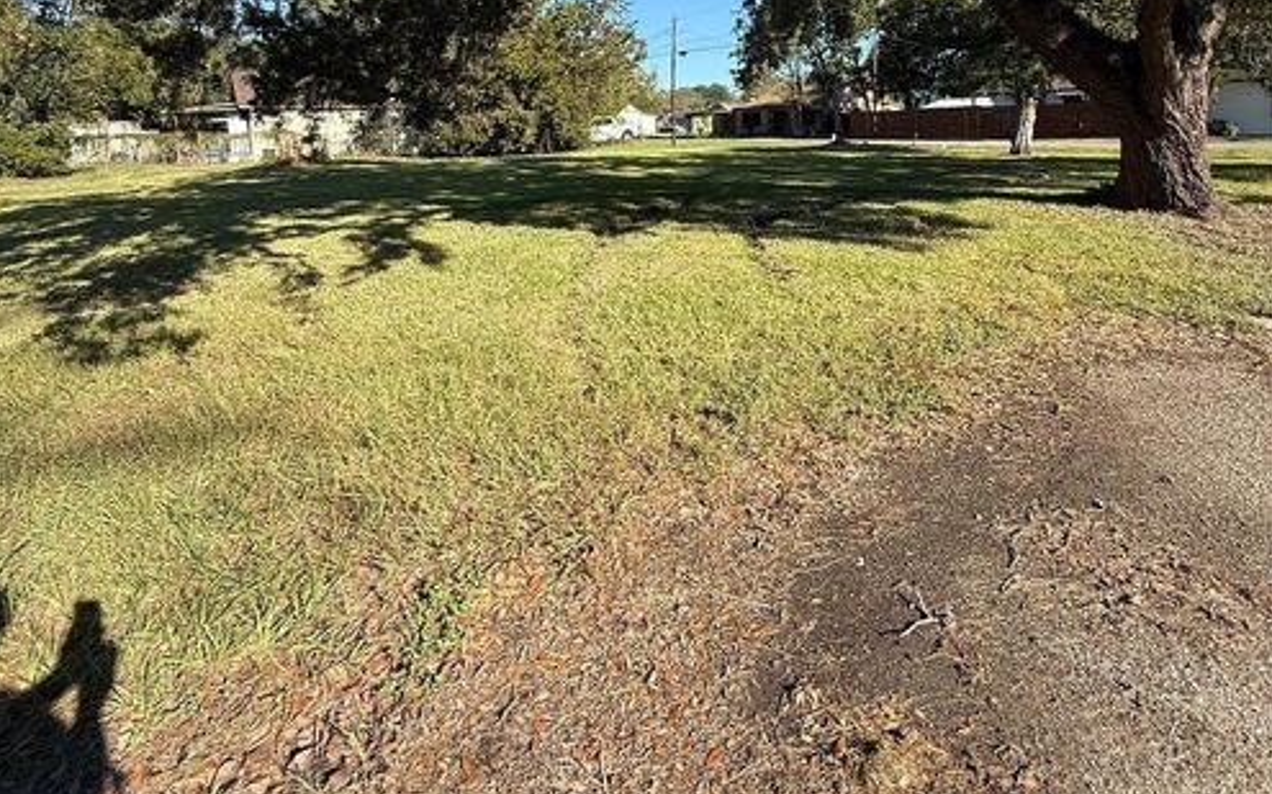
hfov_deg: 85.1
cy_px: 176
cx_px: 632
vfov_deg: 56.0
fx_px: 693
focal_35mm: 20
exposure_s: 1/1189
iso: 50
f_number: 2.2
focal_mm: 2.22
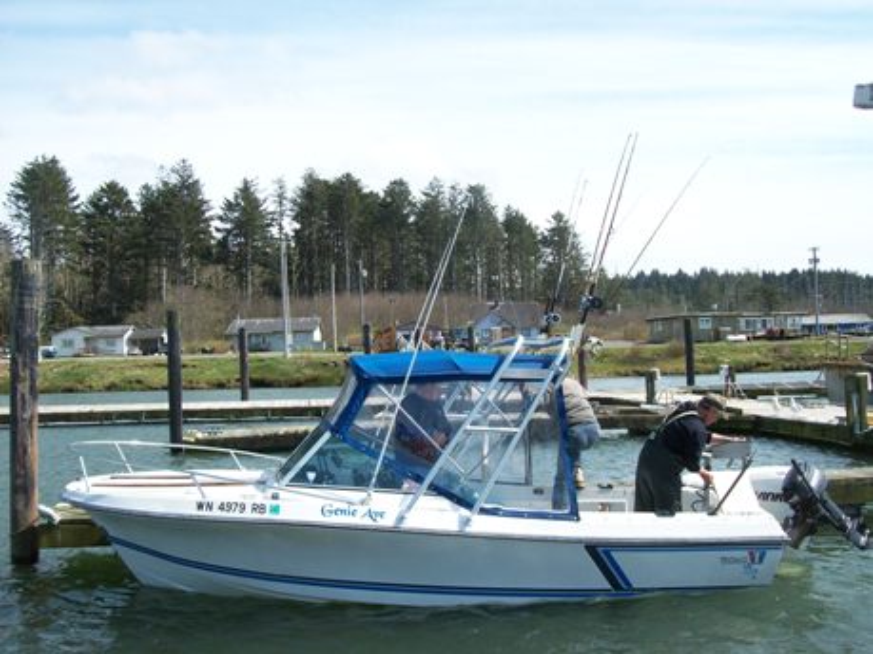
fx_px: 908
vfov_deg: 39.6
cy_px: 327
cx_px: 436
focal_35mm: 36
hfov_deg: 51.4
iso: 80
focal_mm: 6
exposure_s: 1/376
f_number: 4.8
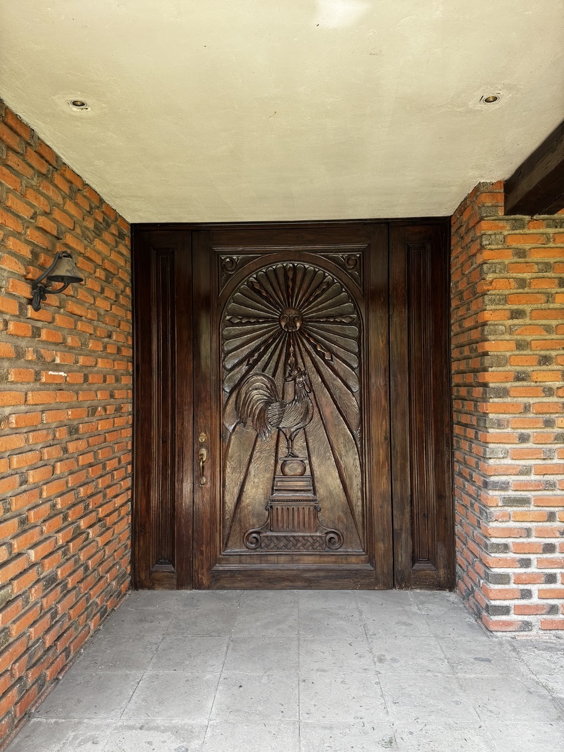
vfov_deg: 71.6
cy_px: 376
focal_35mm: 24
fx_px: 521
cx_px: 282
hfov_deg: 56.8
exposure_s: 1/121
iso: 80
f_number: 1.78
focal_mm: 6.76
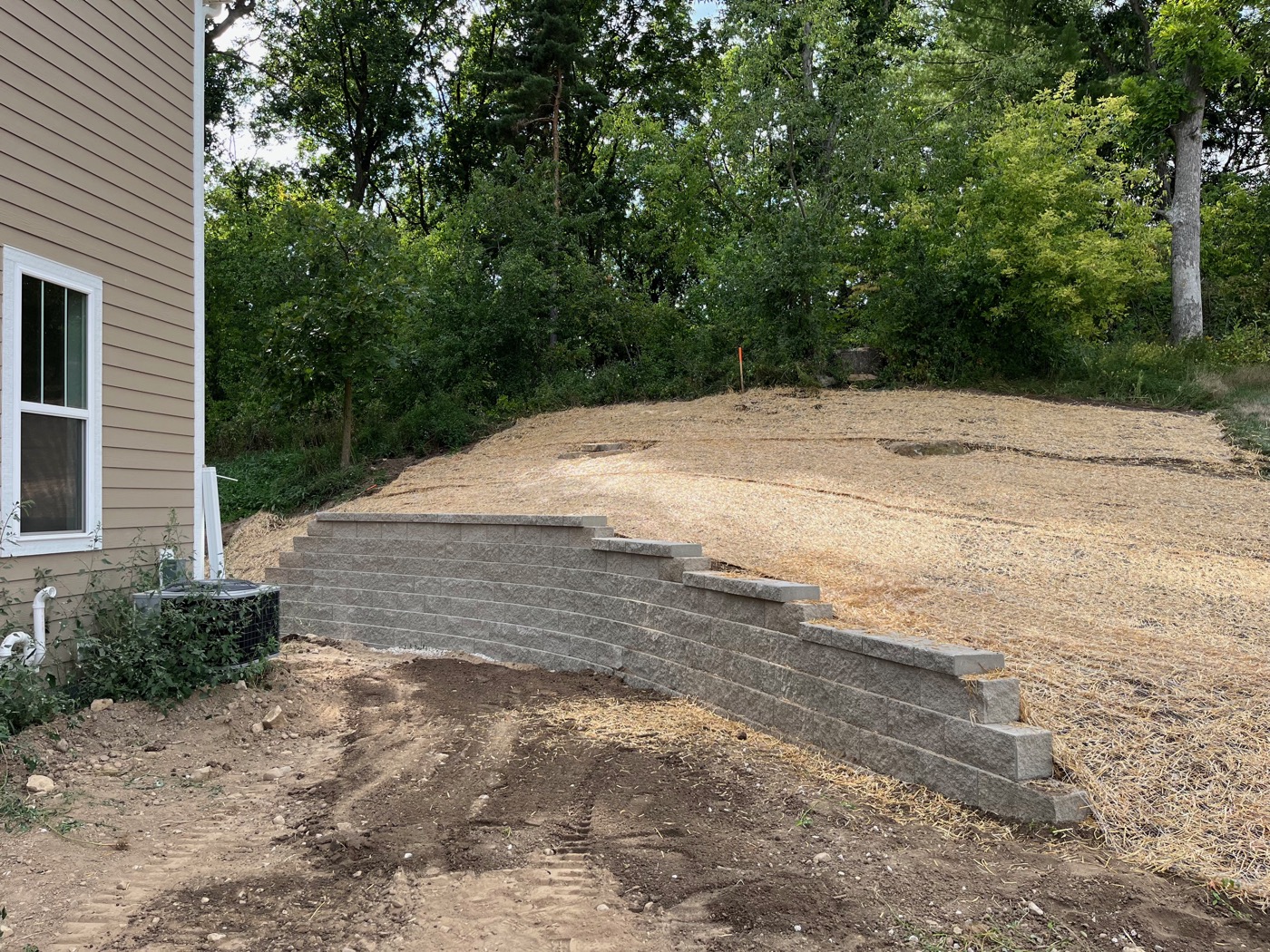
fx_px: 954
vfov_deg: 53.1
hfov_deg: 67.3
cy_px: 476
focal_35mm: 26
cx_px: 635
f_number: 1.6
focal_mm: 5.1
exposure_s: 1/967
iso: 50
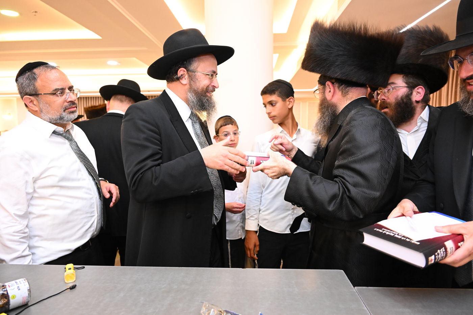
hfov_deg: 73.8
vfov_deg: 53.1
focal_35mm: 24
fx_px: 315
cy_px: 158
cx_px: 236
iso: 5000
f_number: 4.5
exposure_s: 1/160
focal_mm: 24
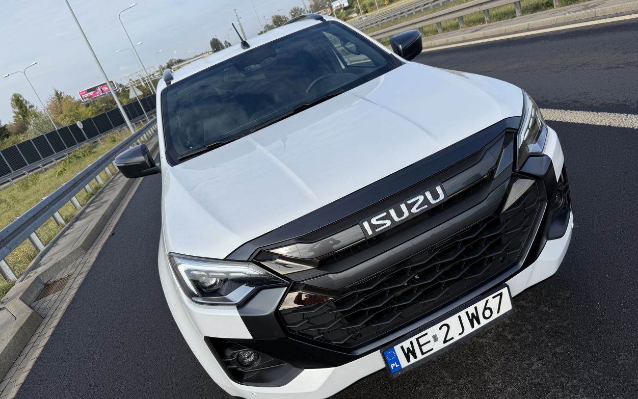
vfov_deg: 47.6
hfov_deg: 70.4
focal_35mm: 26
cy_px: 208
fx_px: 452
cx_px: 323
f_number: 1.78
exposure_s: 1/3759
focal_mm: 6.76
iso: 80
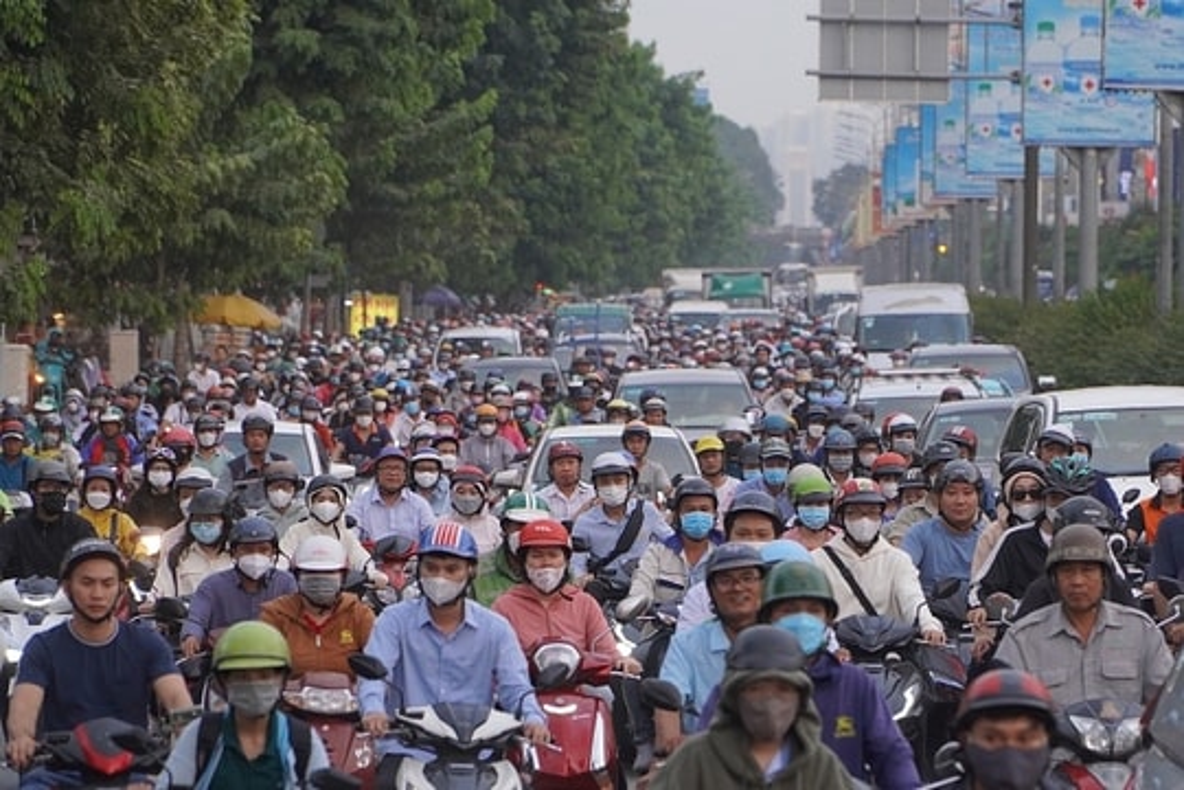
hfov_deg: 13.0
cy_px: 395
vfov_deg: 8.7
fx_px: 5180
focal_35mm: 158
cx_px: 592
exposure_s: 1/200
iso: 800
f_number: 4
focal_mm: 105
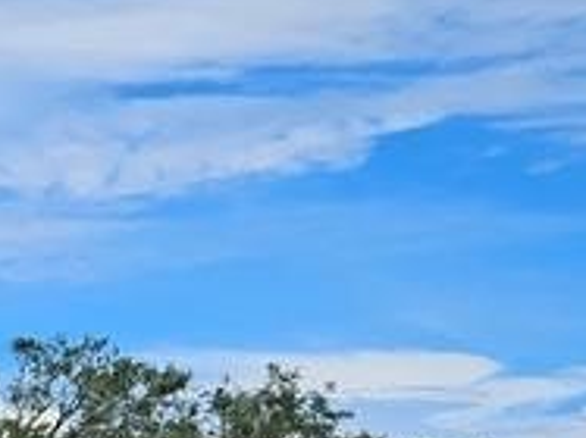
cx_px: -282
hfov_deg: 14.6
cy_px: 482
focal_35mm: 126
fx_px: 2132
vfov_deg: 11.6
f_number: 1.8
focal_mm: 5.4
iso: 25
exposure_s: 1/3667
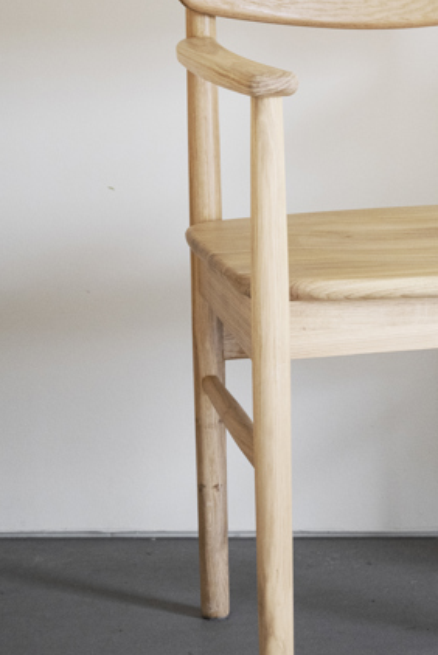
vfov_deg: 15.9
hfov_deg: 10.7
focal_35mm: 127
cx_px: 476
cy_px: 39
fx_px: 2314
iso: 800
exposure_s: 1/25
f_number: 4
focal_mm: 56
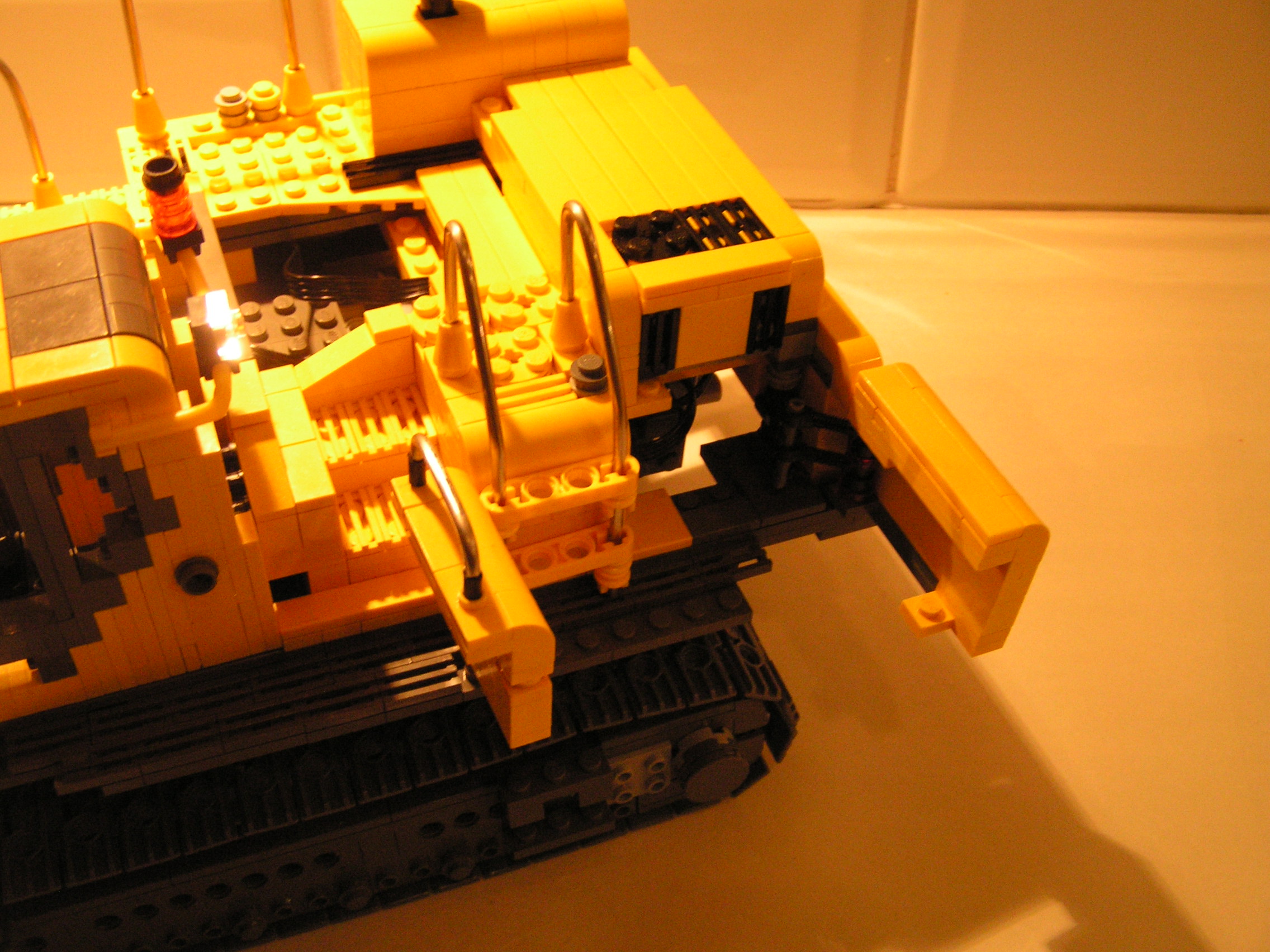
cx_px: 635
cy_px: 476
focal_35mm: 38
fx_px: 1394
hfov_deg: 49.0
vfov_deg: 37.7
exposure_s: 1/25
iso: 200
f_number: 2.8
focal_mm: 6.3
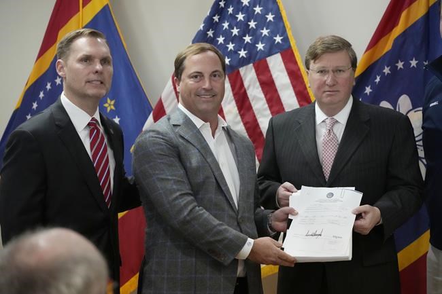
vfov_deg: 13.7
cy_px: 147
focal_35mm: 100
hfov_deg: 20.4
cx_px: 221
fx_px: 1227
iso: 8000
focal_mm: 100
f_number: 5
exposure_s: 1/250
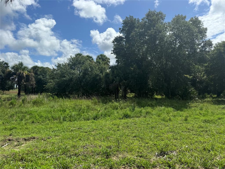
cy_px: 84
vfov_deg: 56.8
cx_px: 112
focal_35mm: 24
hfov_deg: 71.6
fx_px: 156
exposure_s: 1/5348
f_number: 1.78
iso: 80
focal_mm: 6.76
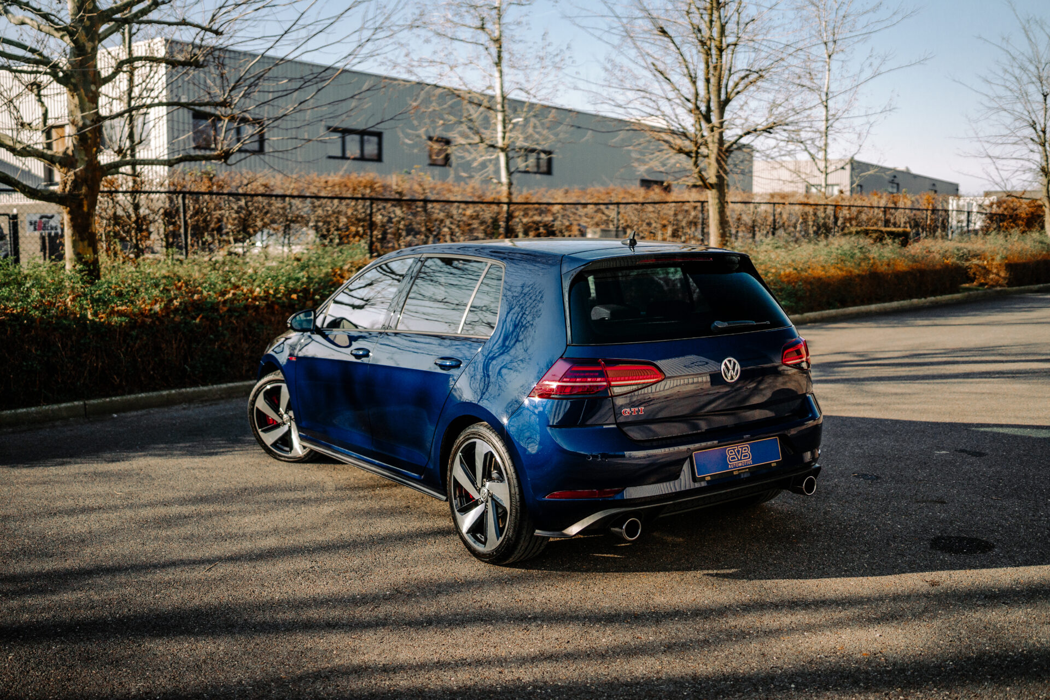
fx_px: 1021
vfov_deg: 37.9
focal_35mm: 35
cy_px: 350
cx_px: 525
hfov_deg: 54.4
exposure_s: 1/6400
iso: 100
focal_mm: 35
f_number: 1.4
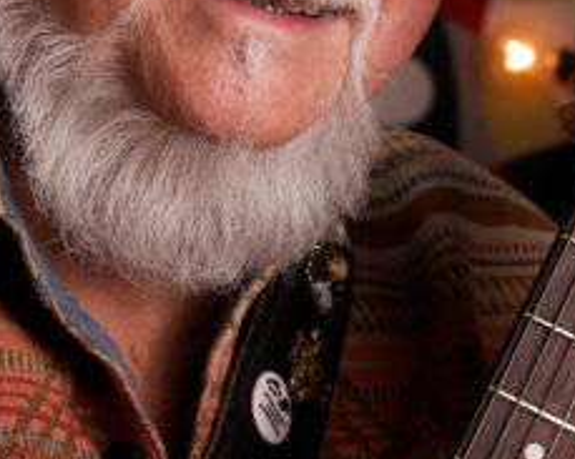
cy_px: -38
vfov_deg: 7.9
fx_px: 3300
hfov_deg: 10.0
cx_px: 255
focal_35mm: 194
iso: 200
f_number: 5.6
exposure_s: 1/200
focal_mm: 70
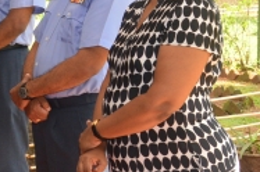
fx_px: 973
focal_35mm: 135
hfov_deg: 13.7
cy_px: 9
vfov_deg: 10.1
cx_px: -199
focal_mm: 24
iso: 400
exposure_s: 1/125
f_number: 6.3
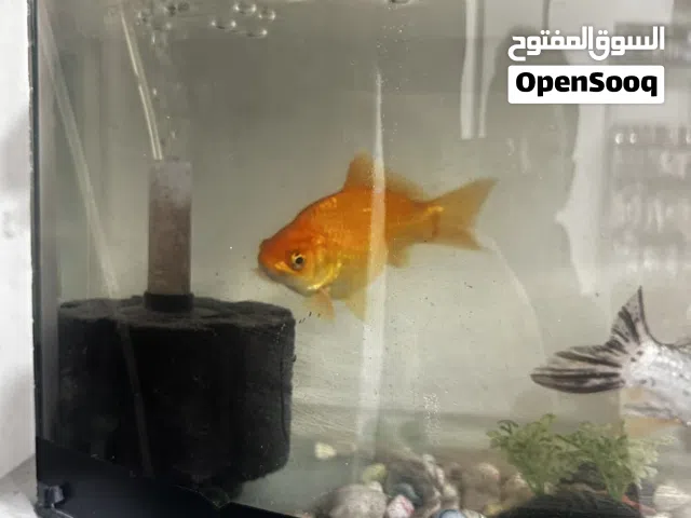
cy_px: 259
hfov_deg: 71.6
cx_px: 346
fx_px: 479
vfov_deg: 56.8
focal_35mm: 24
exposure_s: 1/50
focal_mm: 6.86
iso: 500
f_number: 1.78
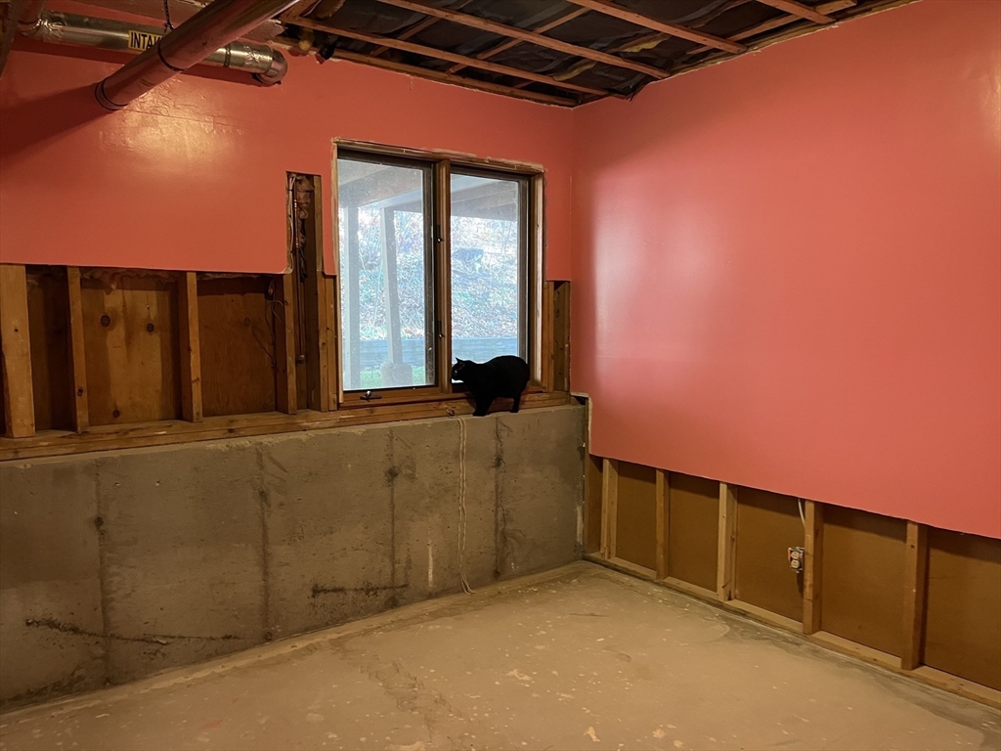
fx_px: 752
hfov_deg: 67.3
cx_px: 500
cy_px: 376
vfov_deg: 53.1
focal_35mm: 26
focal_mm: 5.1
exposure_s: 1/40
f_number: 1.6
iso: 400
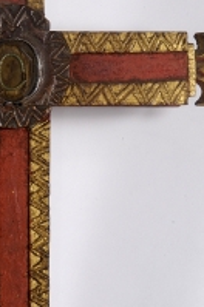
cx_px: 11
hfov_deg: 5.4
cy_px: 174
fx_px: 2143
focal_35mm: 251
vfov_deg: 8.2
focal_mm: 65
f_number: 22
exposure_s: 1/50
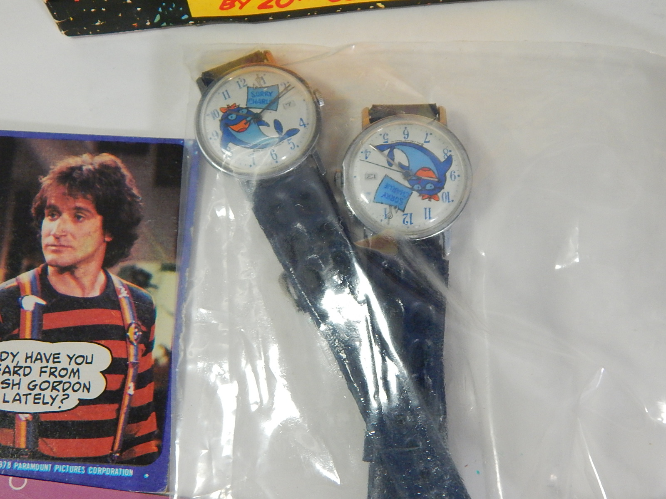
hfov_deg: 54.0
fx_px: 654
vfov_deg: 41.8
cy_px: 250
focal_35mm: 34
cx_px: 333
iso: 400
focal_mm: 6.1
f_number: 3.3
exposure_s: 1/60
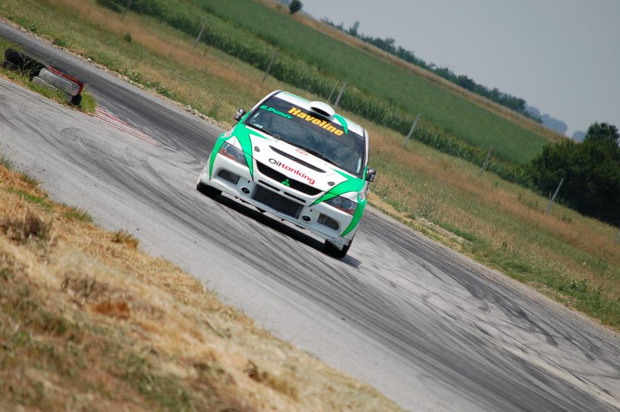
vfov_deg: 4.3
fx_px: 5523
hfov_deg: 6.4
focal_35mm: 321
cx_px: 313
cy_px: 197
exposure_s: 1/1250
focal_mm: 200
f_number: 5.6
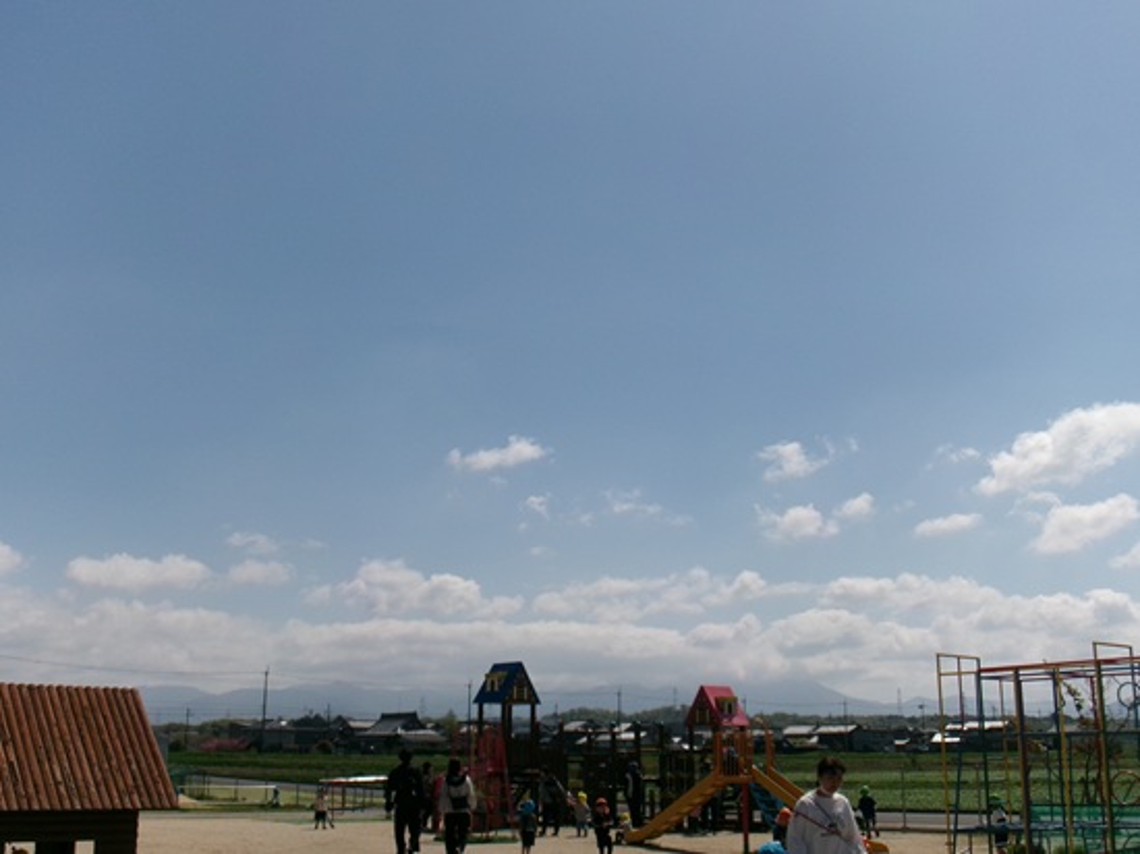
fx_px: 1415
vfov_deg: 33.6
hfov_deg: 43.9
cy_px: 427
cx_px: 570
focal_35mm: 43
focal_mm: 7.8
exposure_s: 1/400
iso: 100
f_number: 12.5
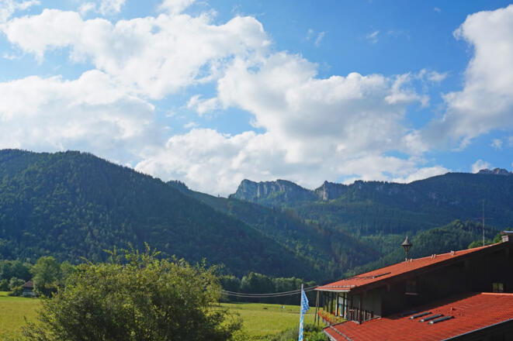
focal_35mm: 38
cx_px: 256
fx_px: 534
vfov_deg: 35.5
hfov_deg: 51.3
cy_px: 170
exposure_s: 1/125
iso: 100
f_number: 14
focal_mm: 25
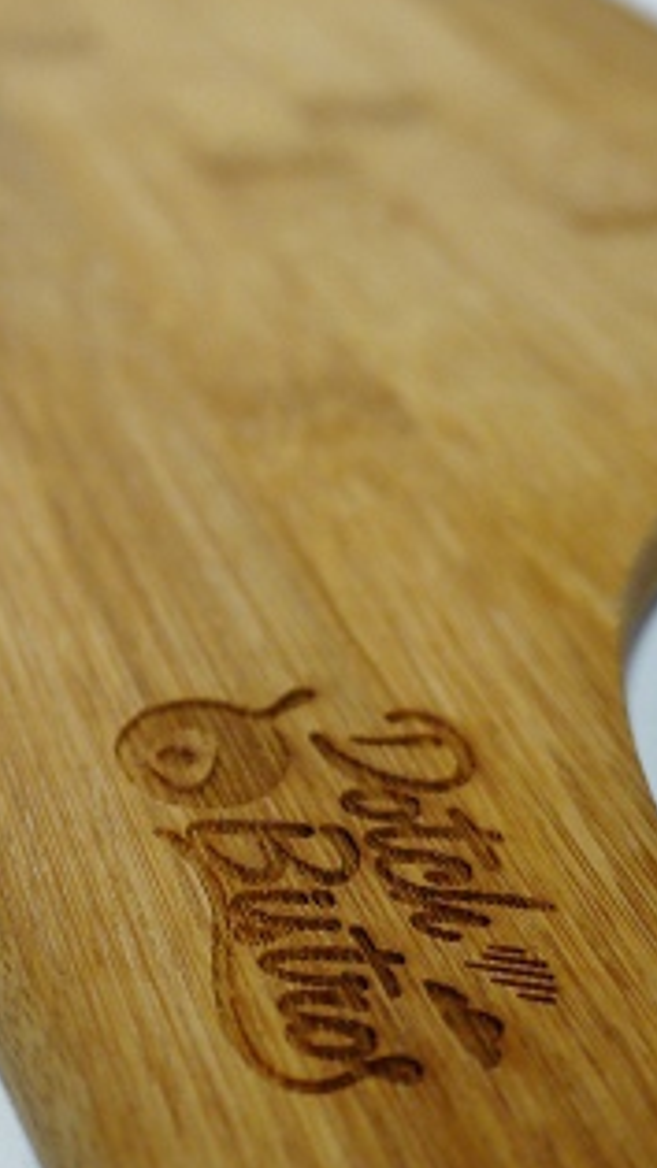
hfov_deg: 19.2
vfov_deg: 32.9
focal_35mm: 62
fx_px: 1922
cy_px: 226
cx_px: 137
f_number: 2.5
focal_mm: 14
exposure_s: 1/60
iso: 250
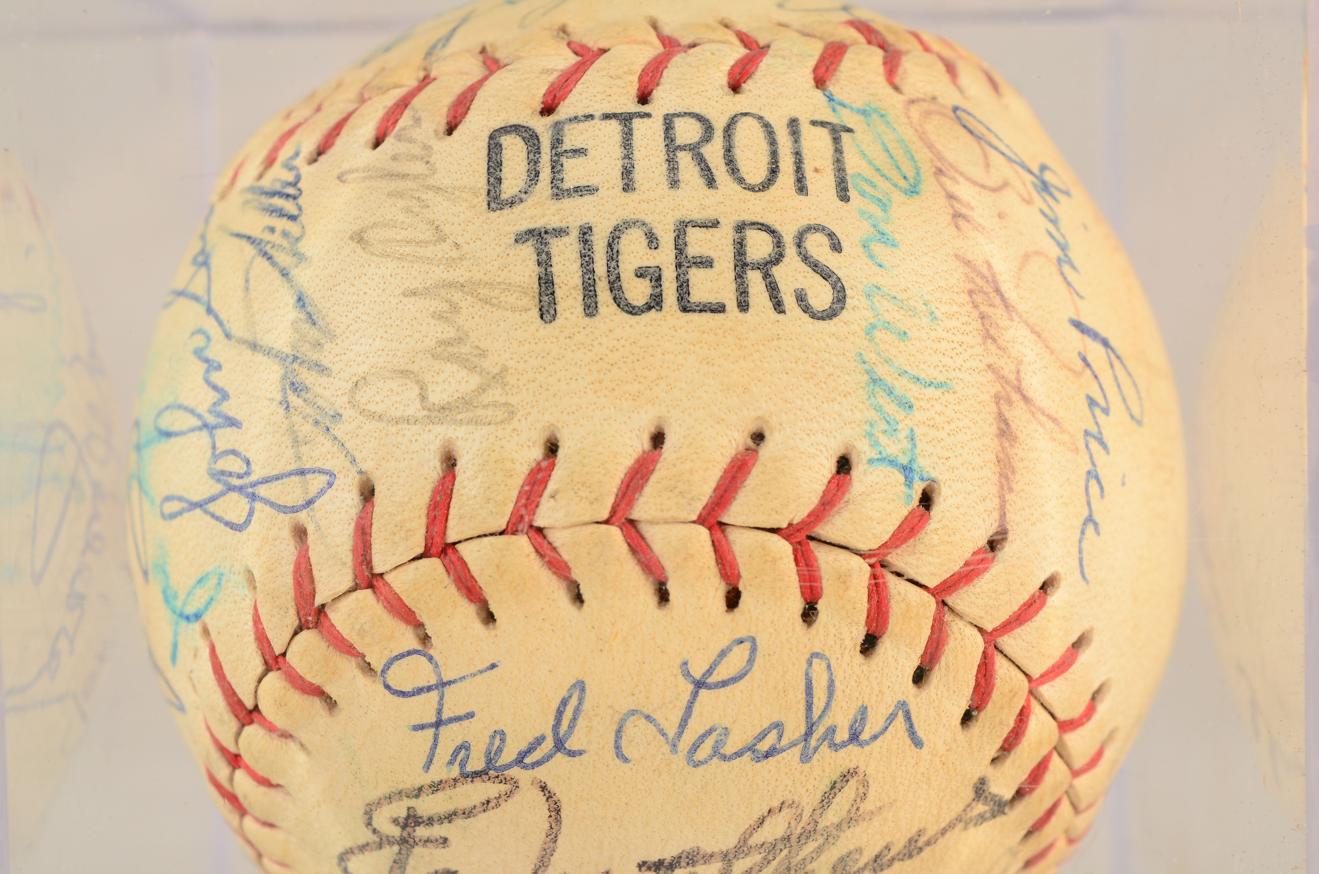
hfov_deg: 26.0
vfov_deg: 17.4
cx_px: 660
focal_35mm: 78
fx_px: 2852
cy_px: 437
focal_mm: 52
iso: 200
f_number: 14
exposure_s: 1/160
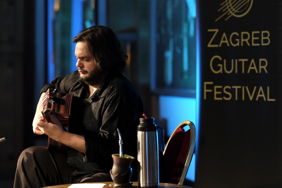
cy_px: 94
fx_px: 1057
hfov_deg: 15.2
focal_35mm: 135
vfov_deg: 10.2
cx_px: 141
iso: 5000
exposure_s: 1/125
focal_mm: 90
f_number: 2.8
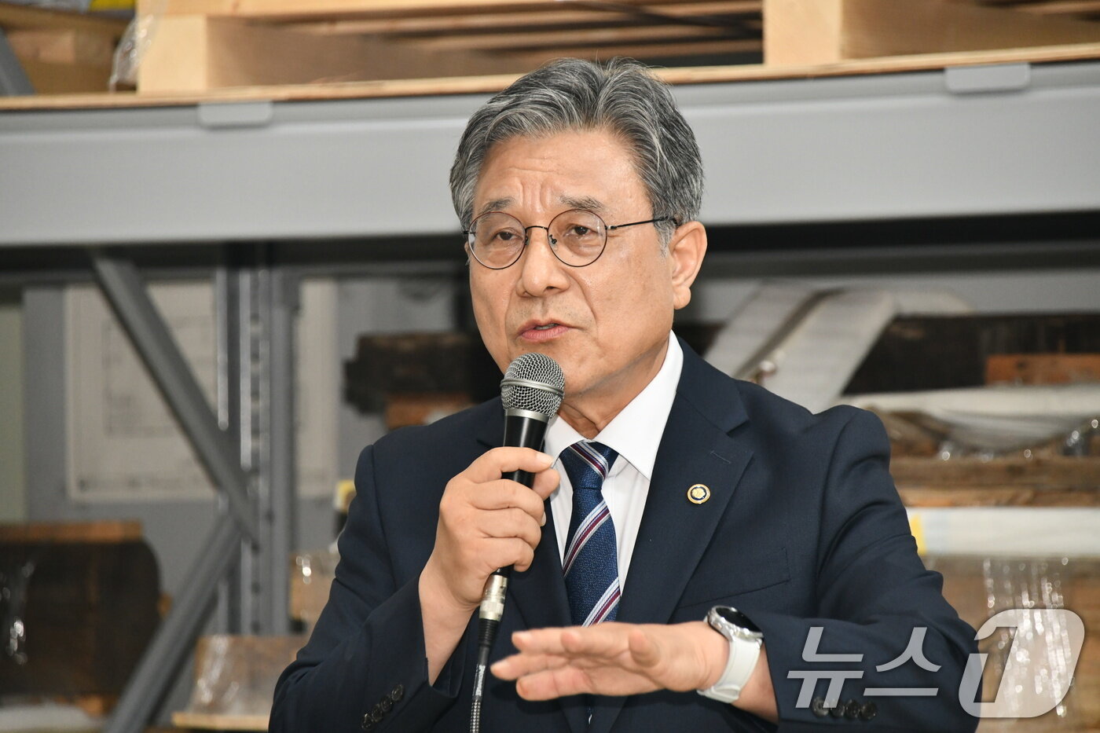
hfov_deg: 9.8
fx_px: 6415
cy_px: 366
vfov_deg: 6.5
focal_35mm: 210
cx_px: 550
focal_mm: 210
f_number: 6.3
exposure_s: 1/200
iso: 2500
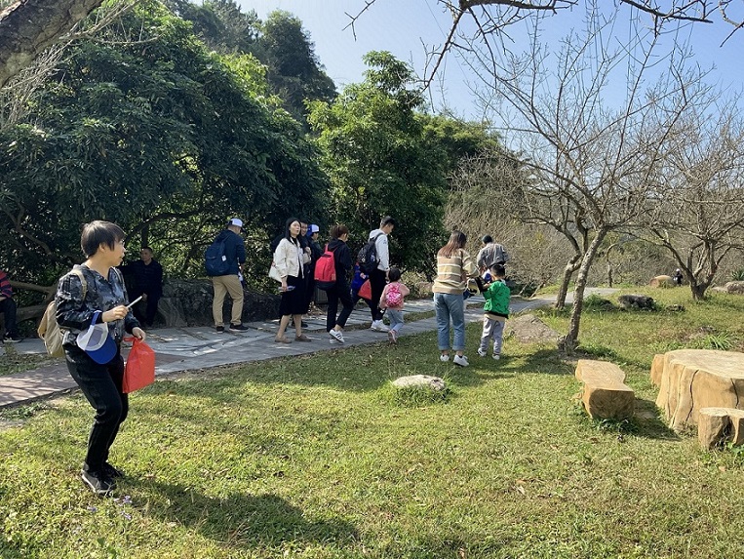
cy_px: 280
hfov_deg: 61.6
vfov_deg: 48.3
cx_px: 372
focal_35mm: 29
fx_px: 624
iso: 16
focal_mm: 3
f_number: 1.8
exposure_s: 1/473
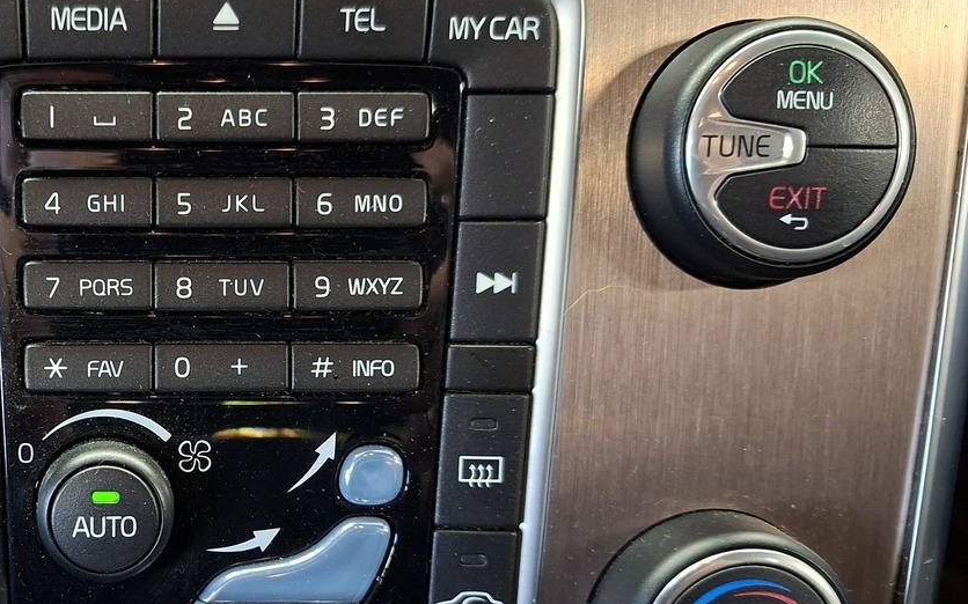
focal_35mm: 42
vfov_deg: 30.4
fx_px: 1108
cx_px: 153
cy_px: 374
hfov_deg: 44.2
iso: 400
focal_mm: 5.54
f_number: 1.8
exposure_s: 1/33
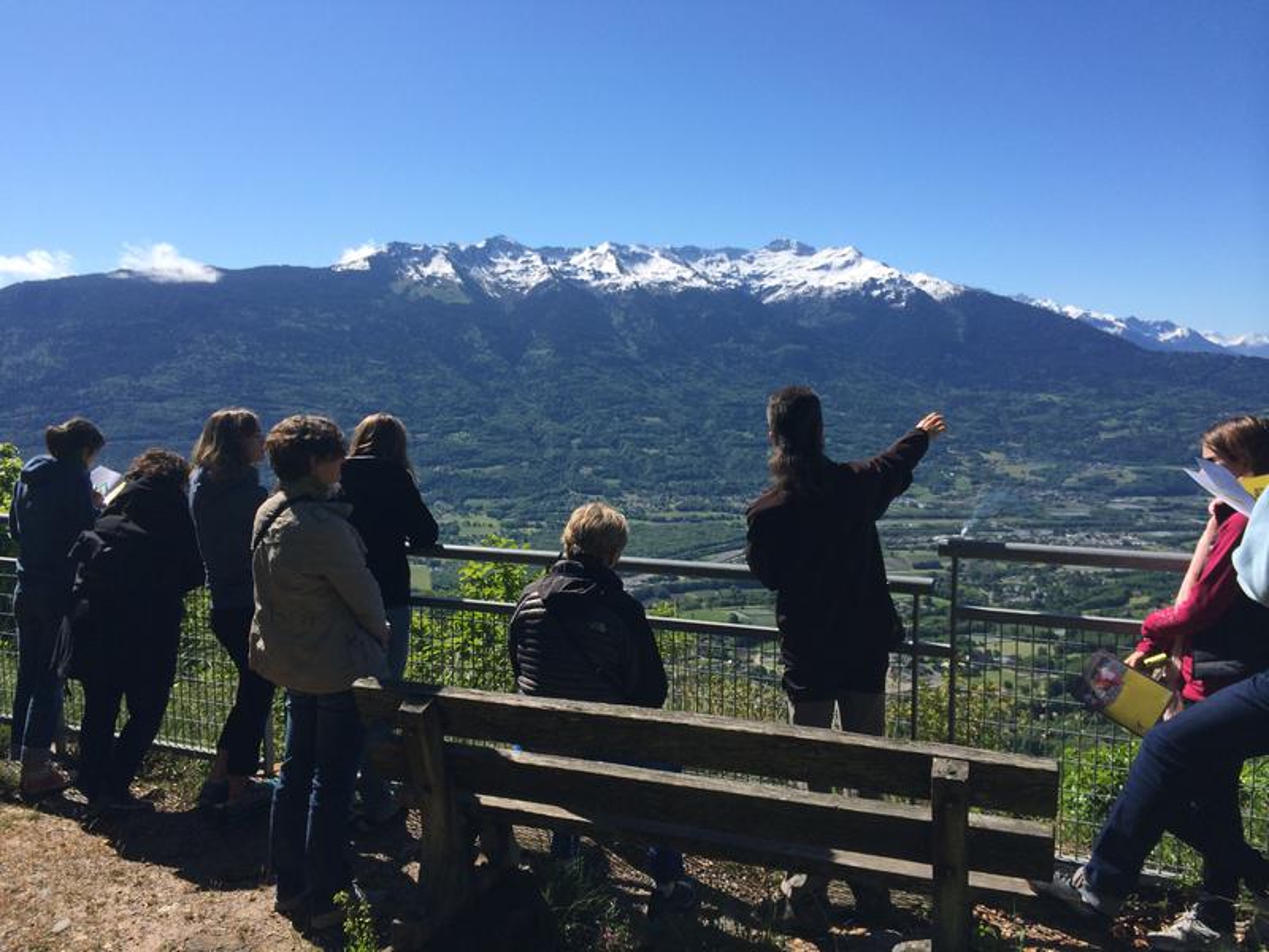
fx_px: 1100
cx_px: 634
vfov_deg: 46.8
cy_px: 476
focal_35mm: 30
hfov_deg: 60.0
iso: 32
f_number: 2.2
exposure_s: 1/2160
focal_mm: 4.12
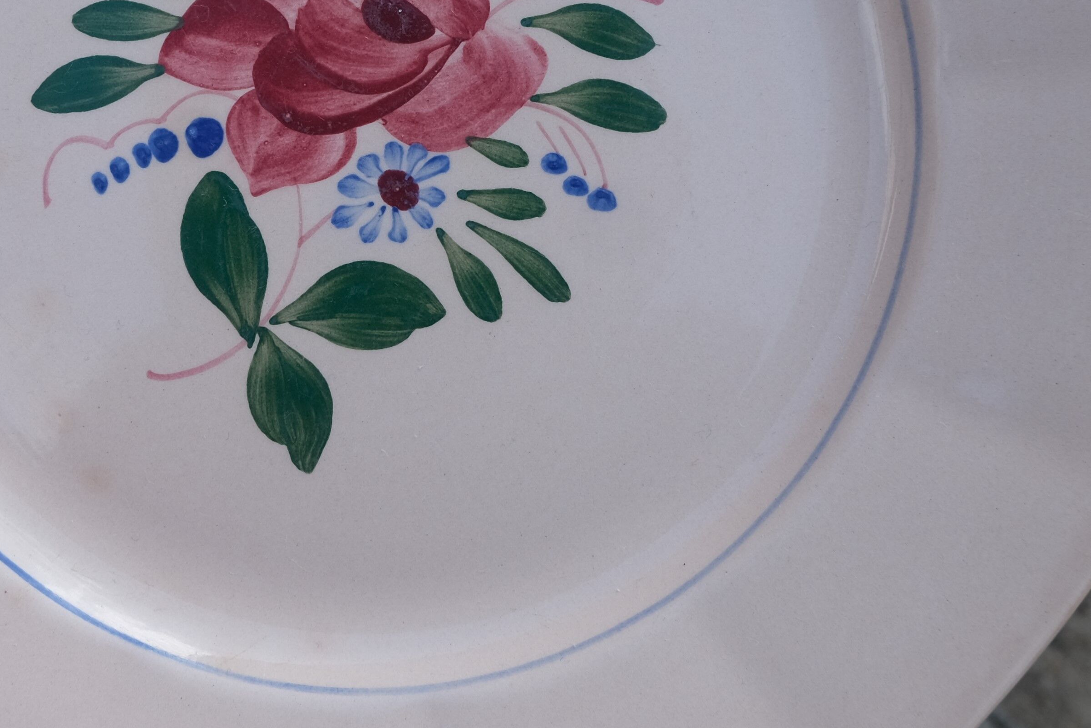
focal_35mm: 55
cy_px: 140
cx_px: 302
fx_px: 1667
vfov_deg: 24.2
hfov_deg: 35.6
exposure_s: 1/210
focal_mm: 15
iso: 160
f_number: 5.6
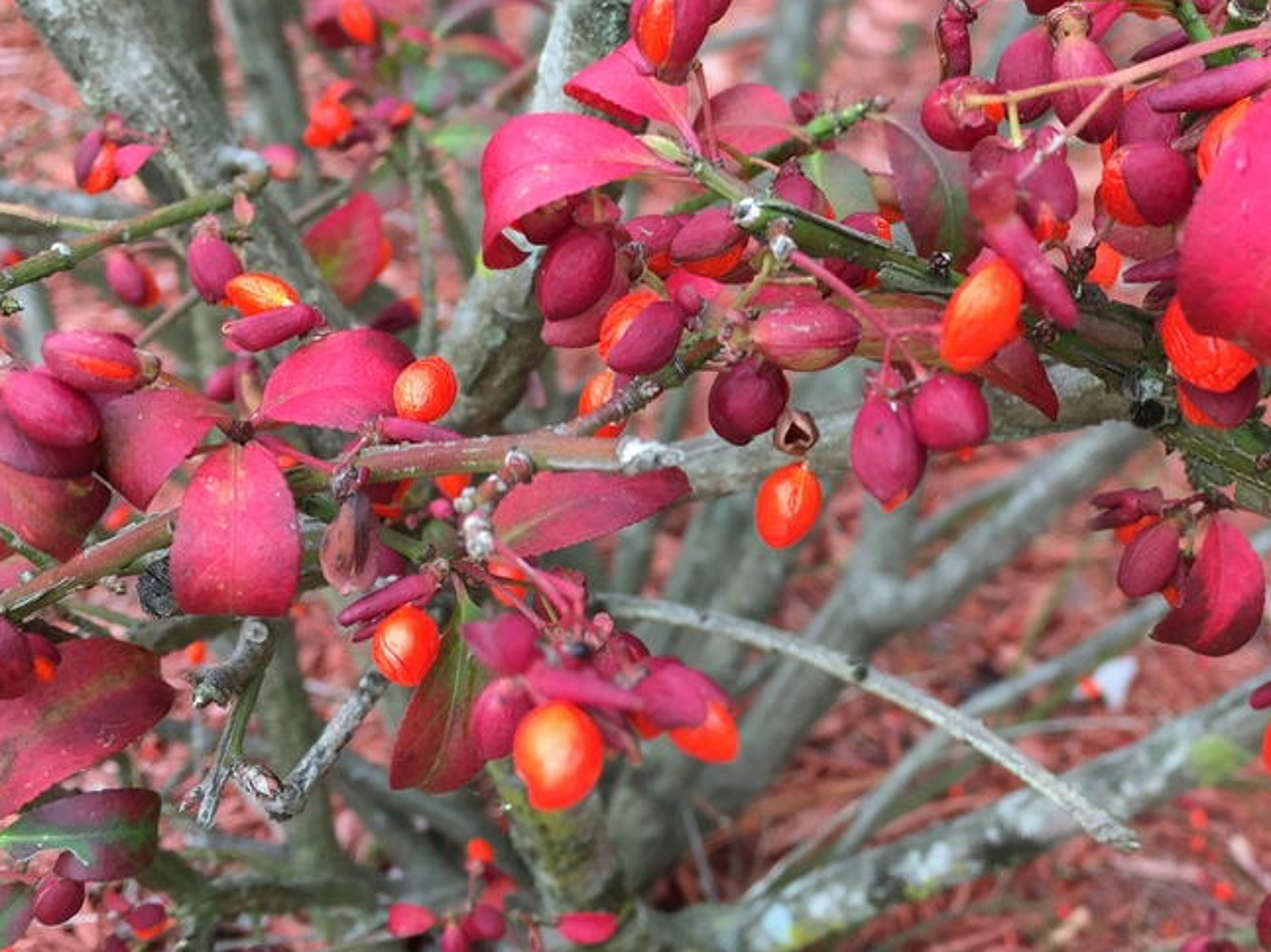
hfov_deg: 40.7
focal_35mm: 46
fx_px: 1688
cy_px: 387
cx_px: 846
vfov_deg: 31.4
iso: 40
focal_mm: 4.15
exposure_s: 1/60
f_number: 2.2
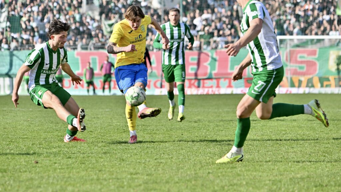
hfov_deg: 9.3
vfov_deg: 5.3
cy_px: 80
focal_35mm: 231
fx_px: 2089
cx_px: 170
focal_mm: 220
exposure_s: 1/1250
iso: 250
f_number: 5.6
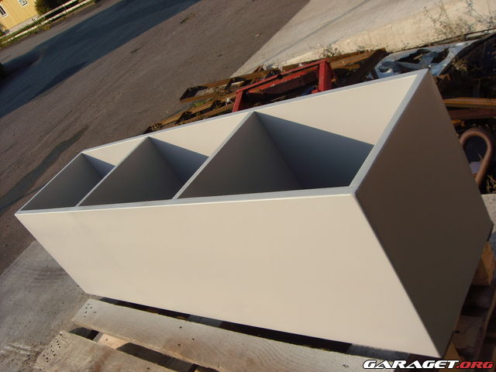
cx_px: 248
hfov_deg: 50.1
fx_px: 530
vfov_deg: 38.7
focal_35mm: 37
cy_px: 186
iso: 80
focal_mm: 6.2
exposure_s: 1/500
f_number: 4.3
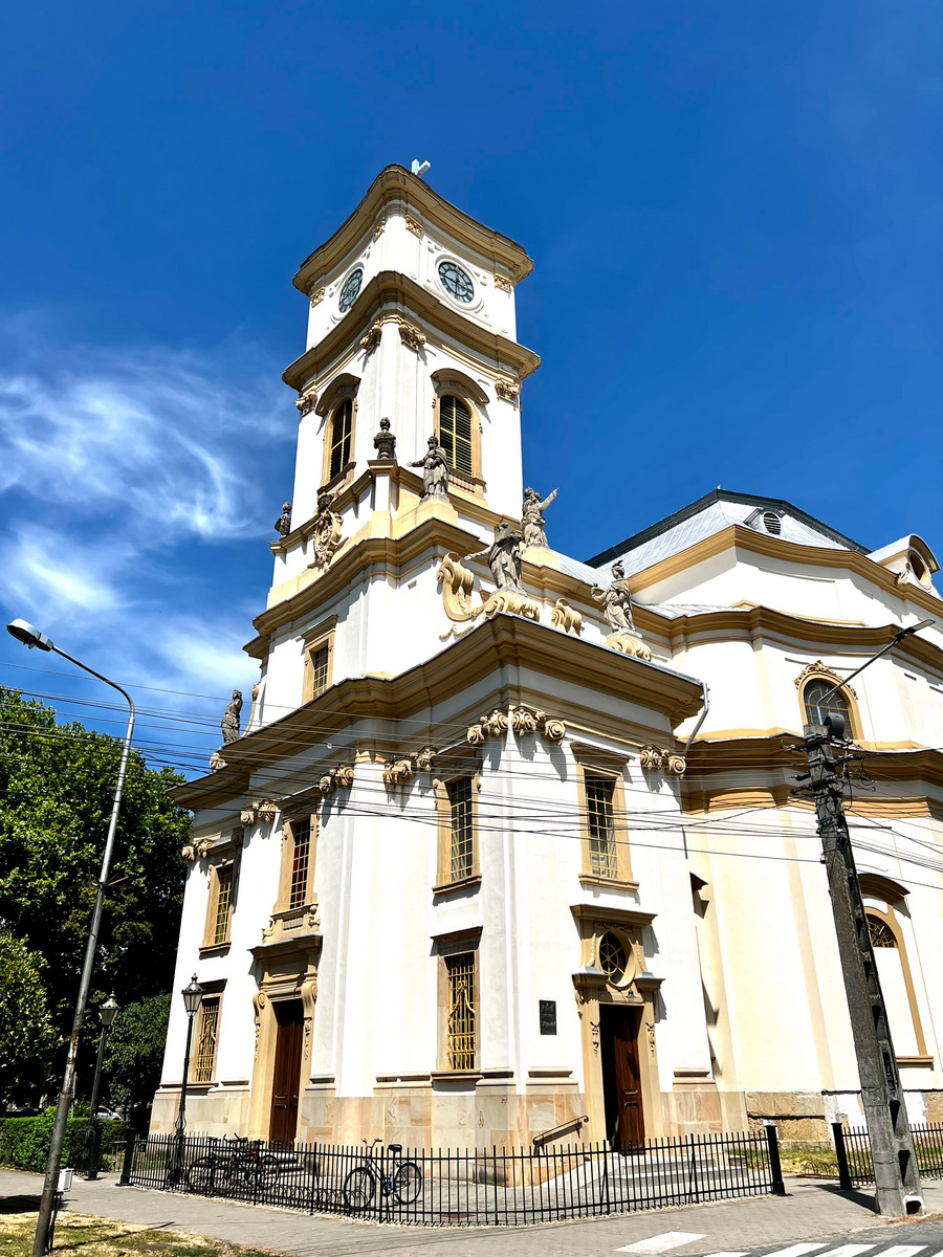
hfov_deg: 53.1
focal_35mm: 26
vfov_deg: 67.3
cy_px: 628
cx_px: 472
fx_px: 944
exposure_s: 1/7463
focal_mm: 5.7
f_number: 1.5
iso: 50
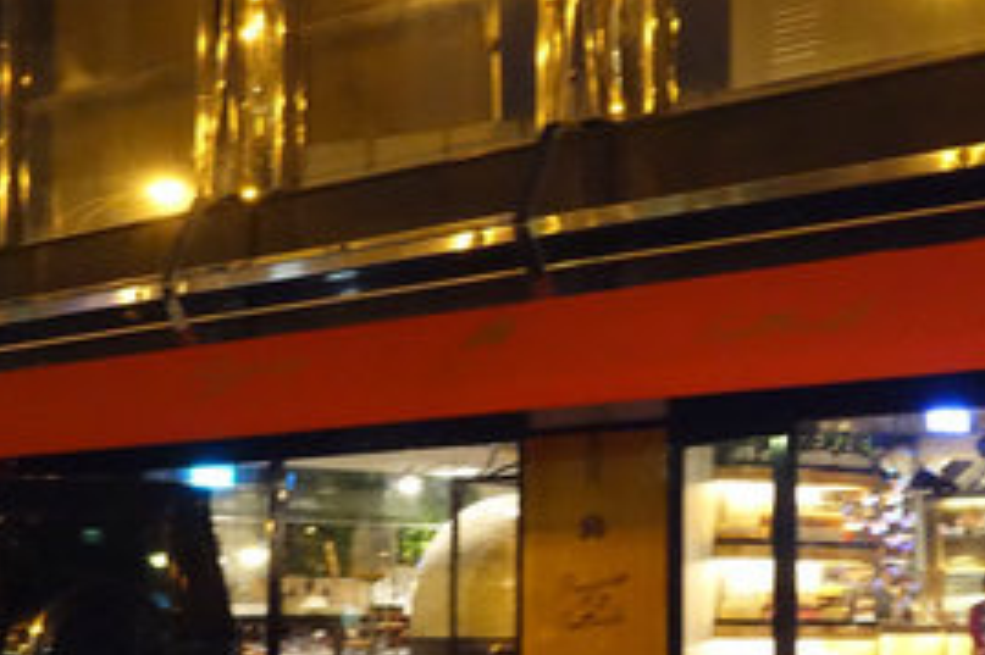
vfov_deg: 14.2
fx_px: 2625
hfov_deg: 21.2
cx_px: 677
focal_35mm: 96
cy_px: 432
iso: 5000
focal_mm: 16.01
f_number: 9
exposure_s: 1/6
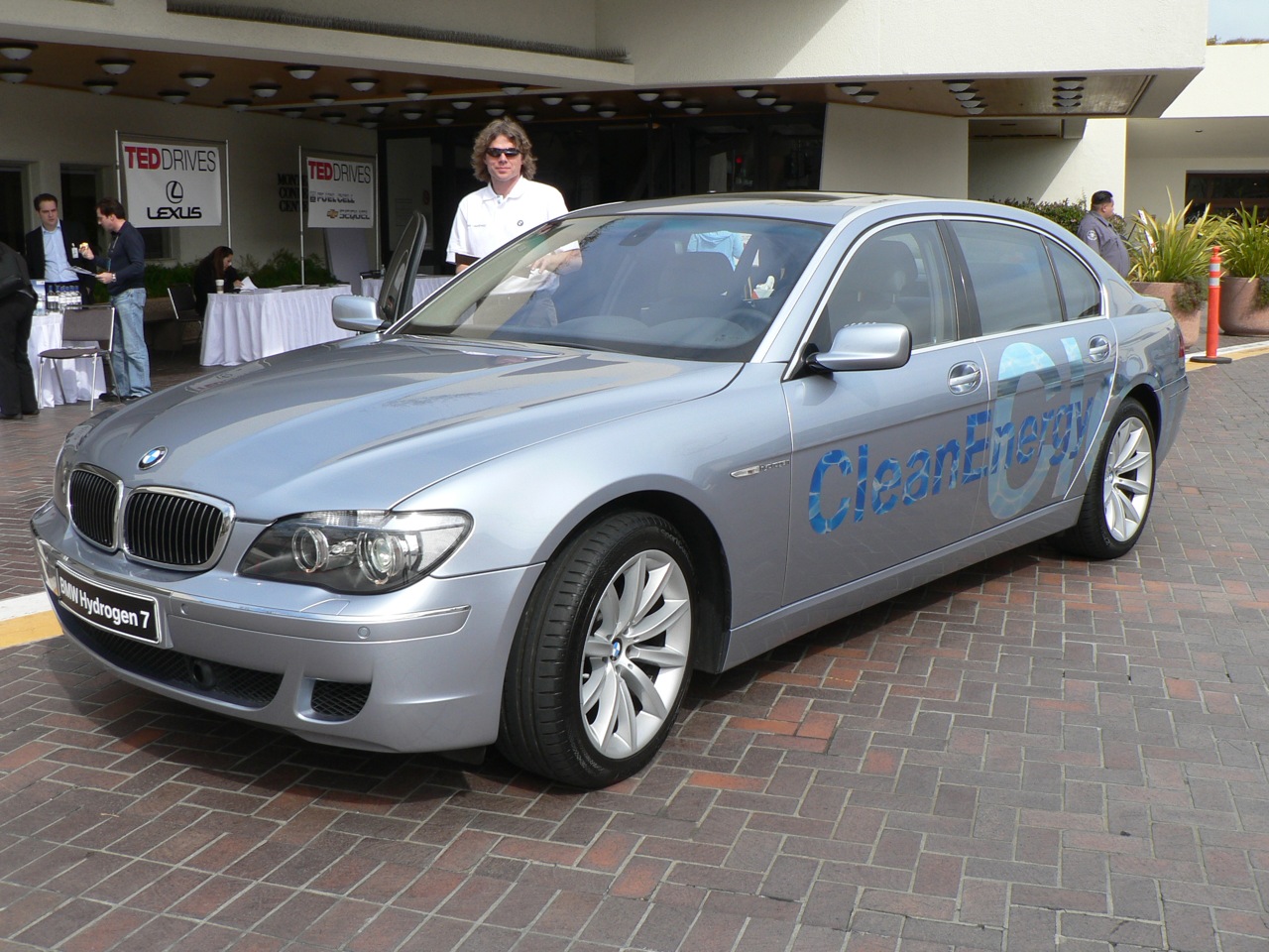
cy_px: 476
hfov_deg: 51.4
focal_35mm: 36
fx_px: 1320
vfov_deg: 39.7
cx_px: 634
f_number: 5
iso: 80
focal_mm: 6
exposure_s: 1/400
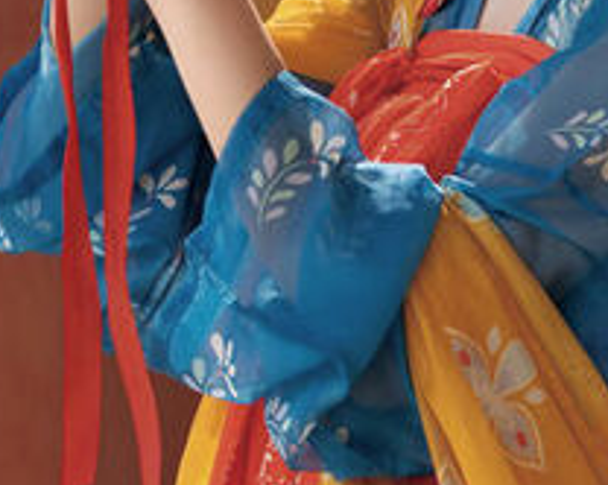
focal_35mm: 483
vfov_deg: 3.2
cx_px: 976
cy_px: -53
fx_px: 8683
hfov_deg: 4.0
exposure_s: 1/1600
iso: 160
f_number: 2.8
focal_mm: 102
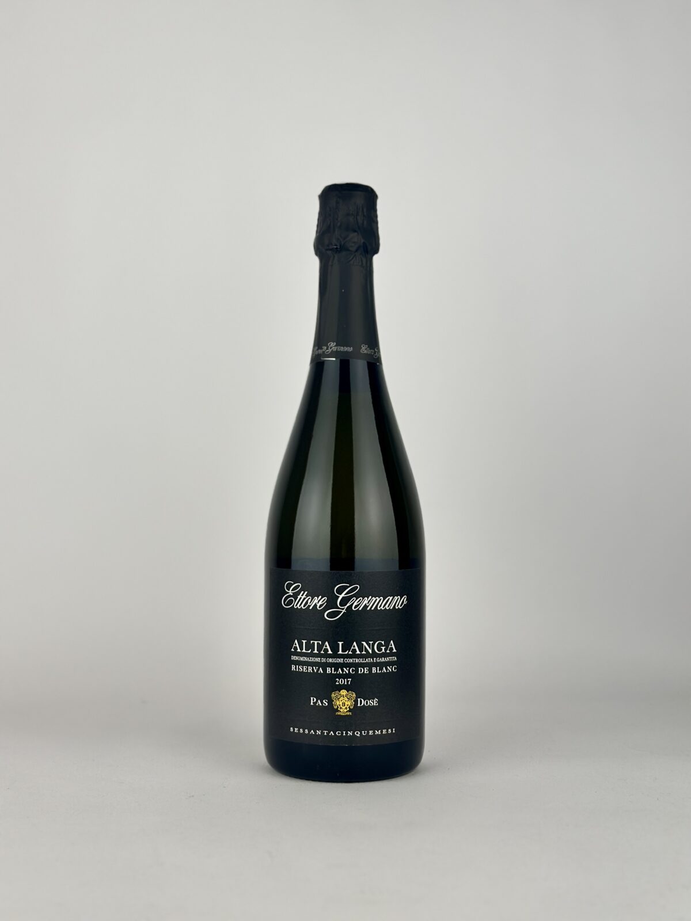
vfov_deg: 39.7
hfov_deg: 30.3
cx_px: 346
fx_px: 1278
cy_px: 460
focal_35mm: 48
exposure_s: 1/672
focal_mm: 6.86
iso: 80
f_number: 1.78
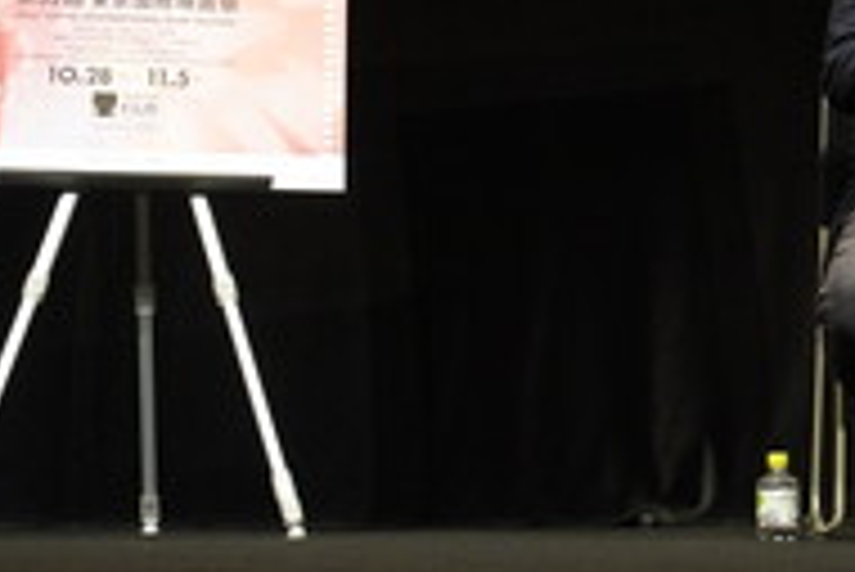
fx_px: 3185
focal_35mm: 134
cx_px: 945
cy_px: -79
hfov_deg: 14.9
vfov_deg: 10.1
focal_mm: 51
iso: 3200
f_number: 6.3
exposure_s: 1/125
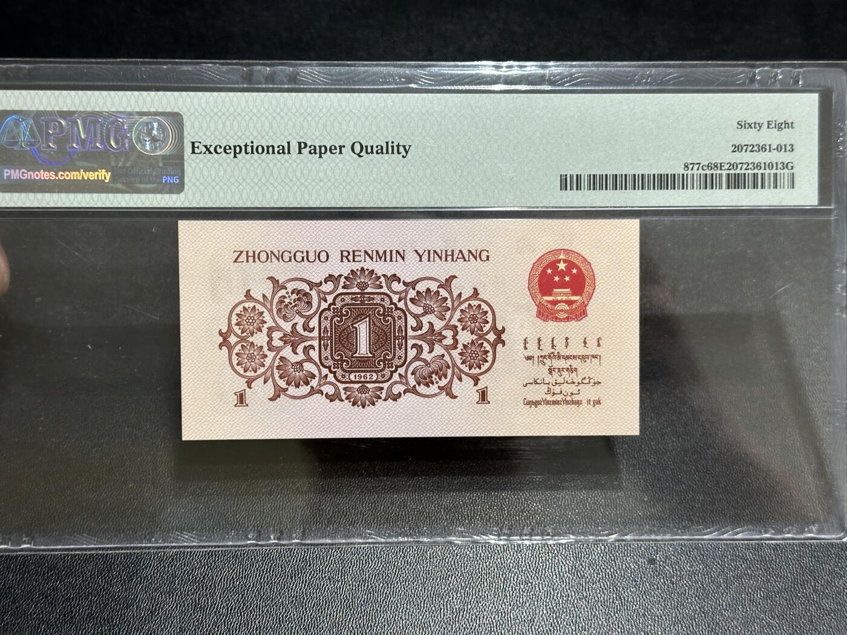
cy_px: 318
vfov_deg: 30.3
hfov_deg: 39.7
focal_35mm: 48
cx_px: 424
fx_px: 1174
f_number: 1.78
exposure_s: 1/50
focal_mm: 6.86
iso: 125
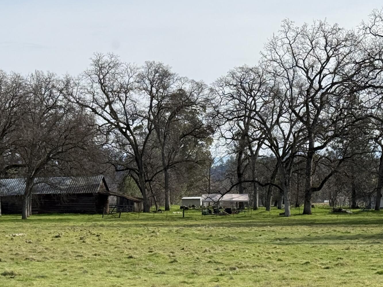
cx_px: 155
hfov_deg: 18.2
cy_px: 208
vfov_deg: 13.7
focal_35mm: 108
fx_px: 1195
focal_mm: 6.76
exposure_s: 1/4587
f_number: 1.78
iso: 64
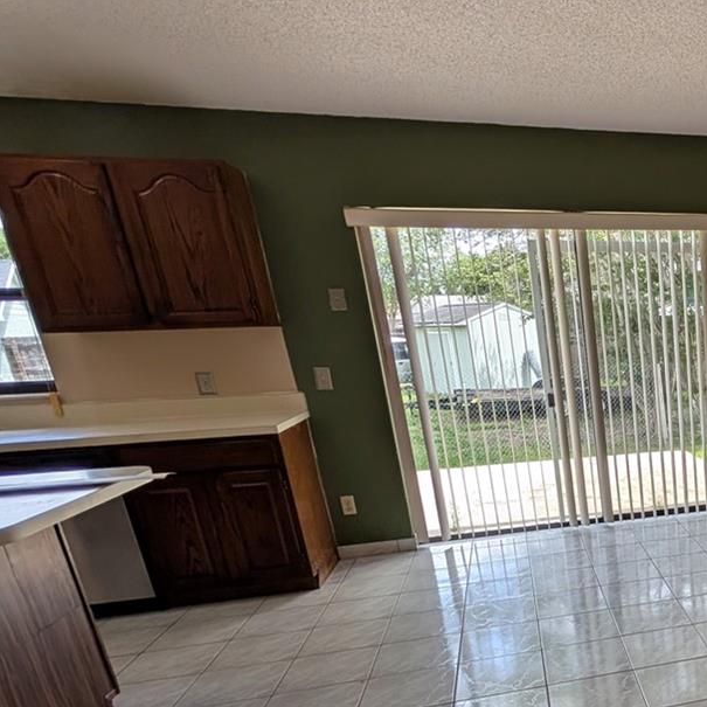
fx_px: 647
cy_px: 549
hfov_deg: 44.8
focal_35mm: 28
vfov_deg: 54.0
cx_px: 762
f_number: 1.7
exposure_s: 1/364
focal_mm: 2.02
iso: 48
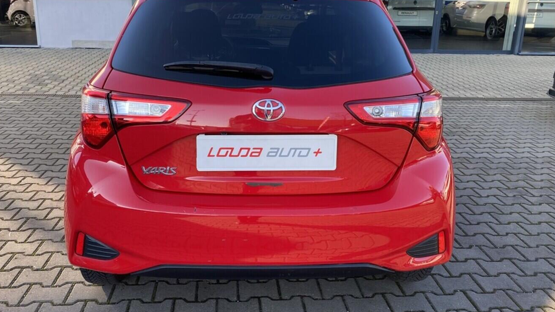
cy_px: 123
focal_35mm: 31
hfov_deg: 62.6
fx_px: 456
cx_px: 260
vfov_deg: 37.6
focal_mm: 4.25
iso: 32
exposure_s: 1/284
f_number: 1.8
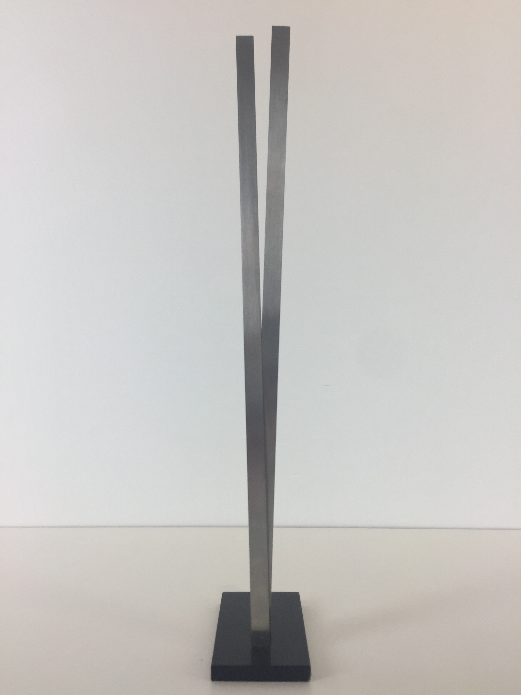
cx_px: 260
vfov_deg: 61.7
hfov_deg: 48.2
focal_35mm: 29
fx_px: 582
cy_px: 348
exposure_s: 1/100
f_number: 2.2
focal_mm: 4.15
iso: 40
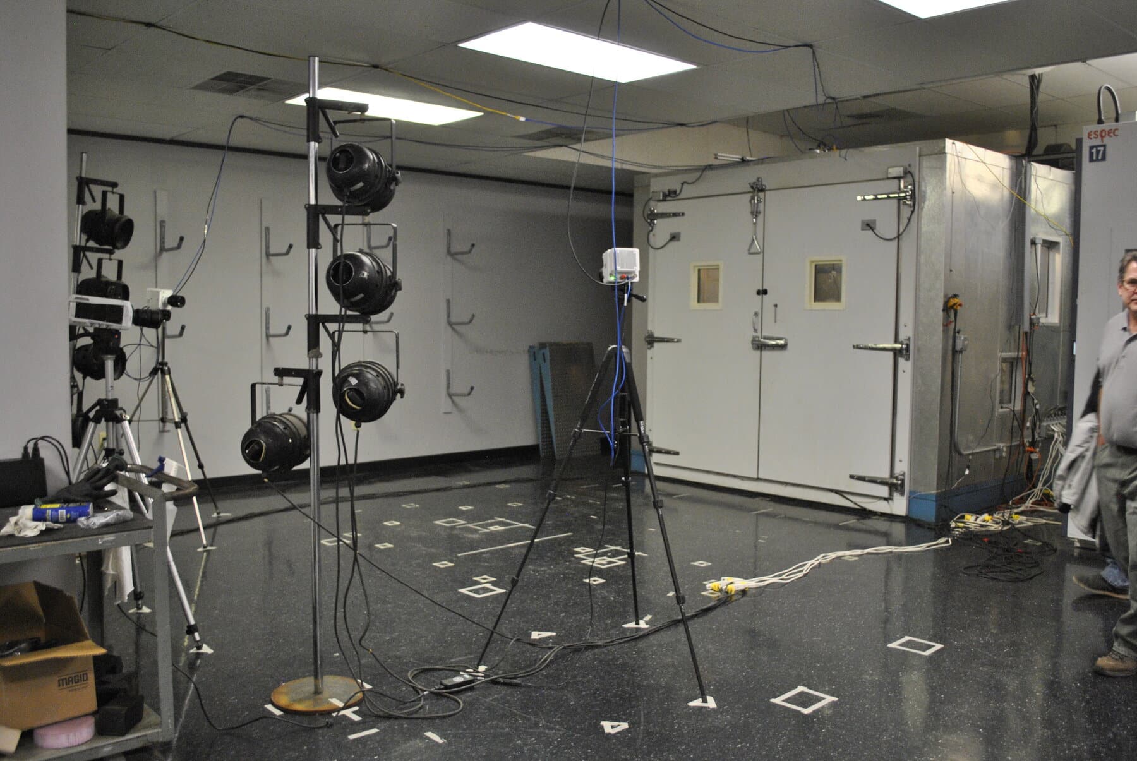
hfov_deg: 57.2
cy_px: 380
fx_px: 1044
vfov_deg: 40.1
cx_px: 568
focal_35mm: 33
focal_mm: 22
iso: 800
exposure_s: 1/30
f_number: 3.8
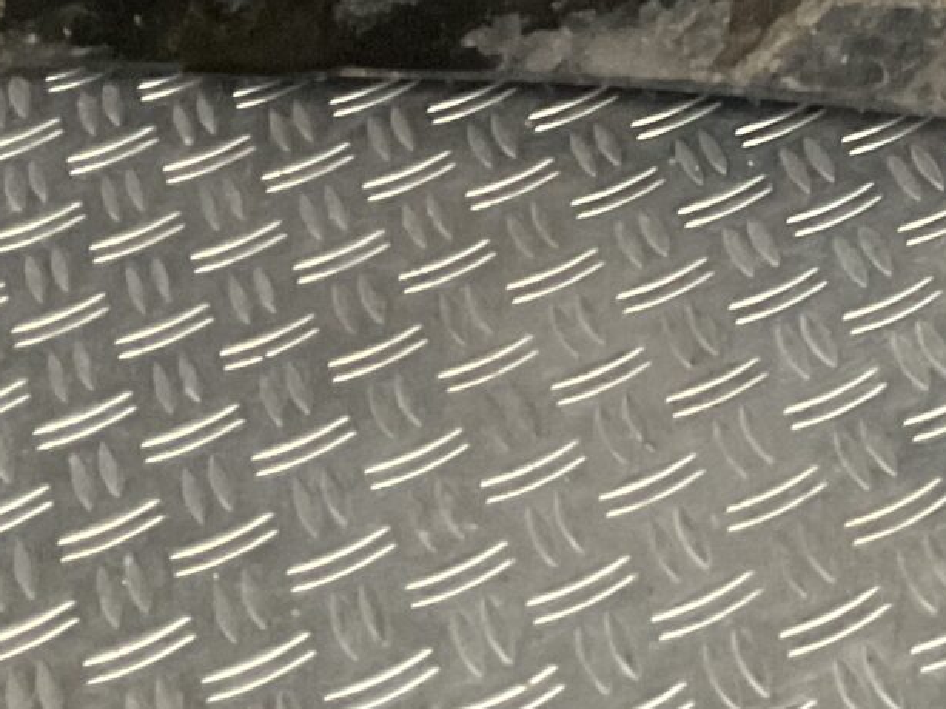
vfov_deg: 11.5
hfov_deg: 14.8
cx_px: 1535
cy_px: -519
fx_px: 3305
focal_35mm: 121
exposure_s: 1/25
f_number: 1.8
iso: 320
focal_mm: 3
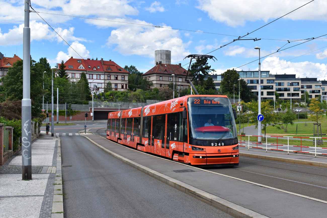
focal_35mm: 40
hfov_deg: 47.9
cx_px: 164
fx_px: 368
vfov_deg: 33.0
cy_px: 109
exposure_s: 1/400
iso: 200
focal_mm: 27
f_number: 10
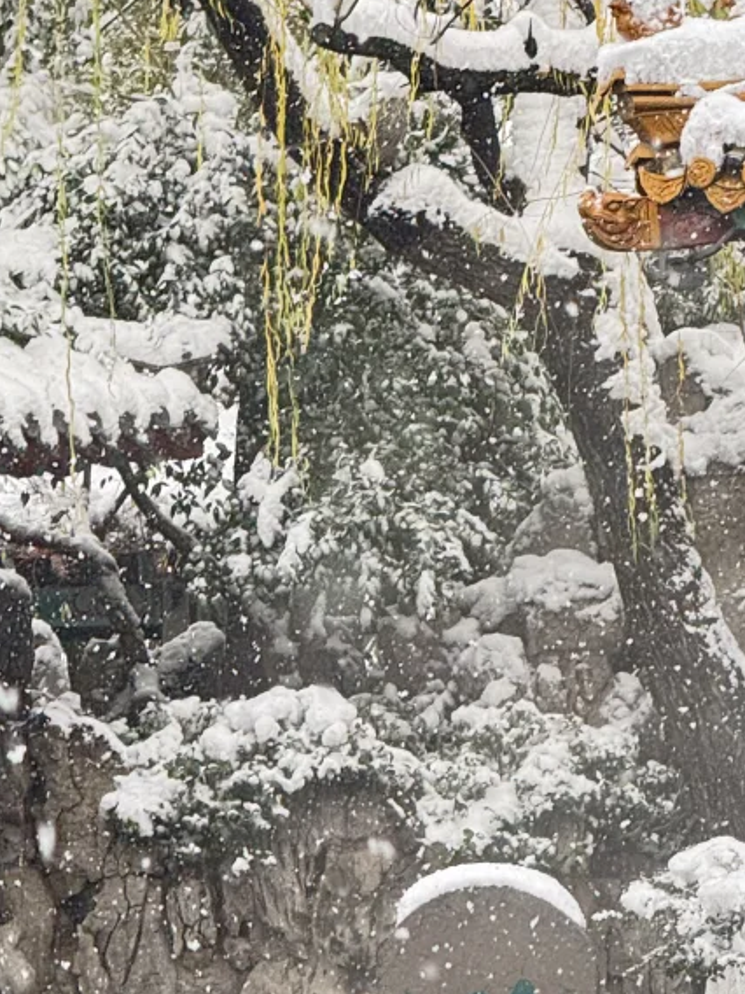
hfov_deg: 4.9
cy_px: 830
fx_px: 8724
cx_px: 516
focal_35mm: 304
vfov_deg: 6.5
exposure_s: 1/99
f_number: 2.8
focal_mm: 15.66
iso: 100
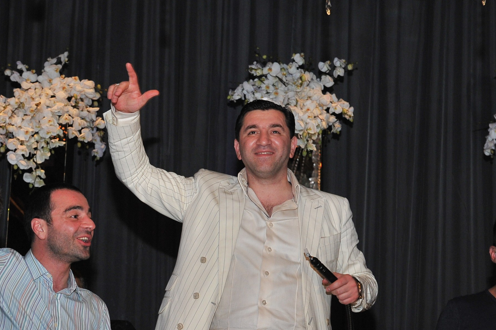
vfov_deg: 14.8
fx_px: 1267
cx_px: 193
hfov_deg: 22.1
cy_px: 271
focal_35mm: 92
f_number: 5.6
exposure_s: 1/125
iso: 1600
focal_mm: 52
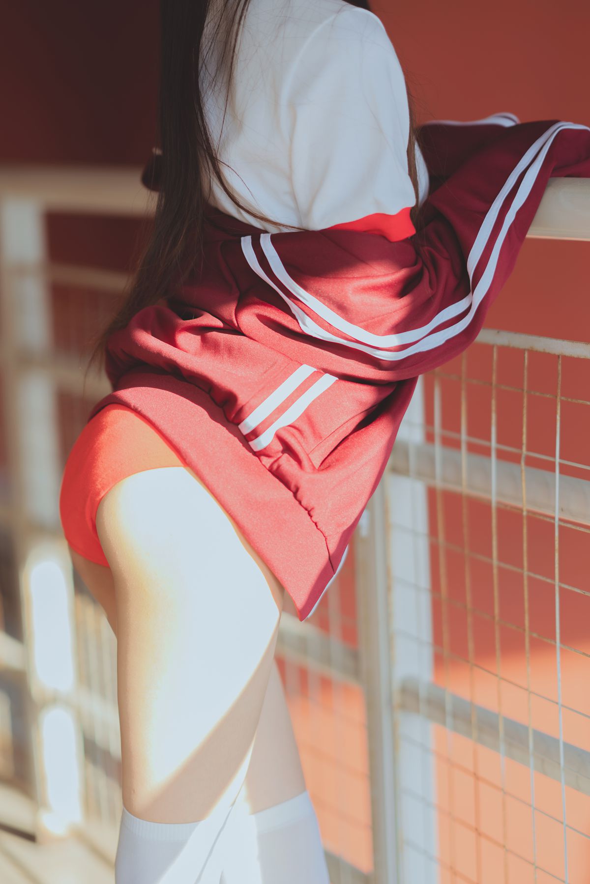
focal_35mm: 85
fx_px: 2089
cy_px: 442
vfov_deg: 23.9
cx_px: 295
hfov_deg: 16.1
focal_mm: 85
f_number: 1.4
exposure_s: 1/250
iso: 50
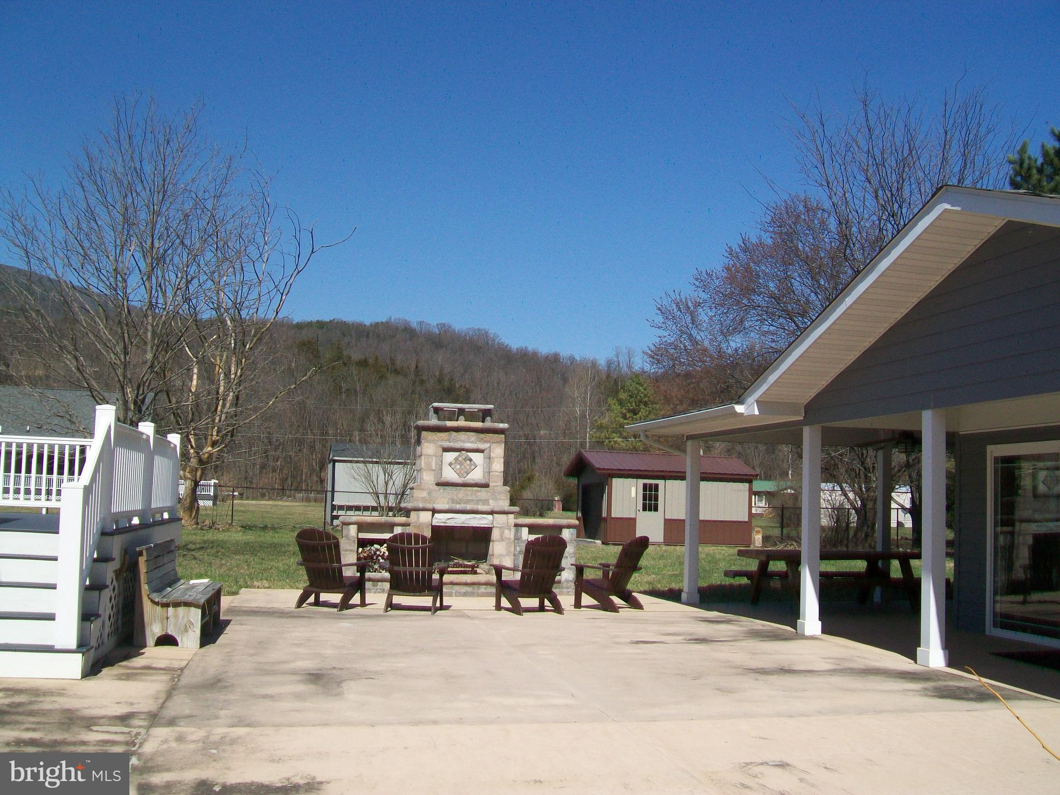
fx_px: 1041
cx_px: 530
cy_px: 398
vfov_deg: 41.8
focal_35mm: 34
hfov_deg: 54.0
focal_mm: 6.1
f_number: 4.9
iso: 64
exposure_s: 1/500
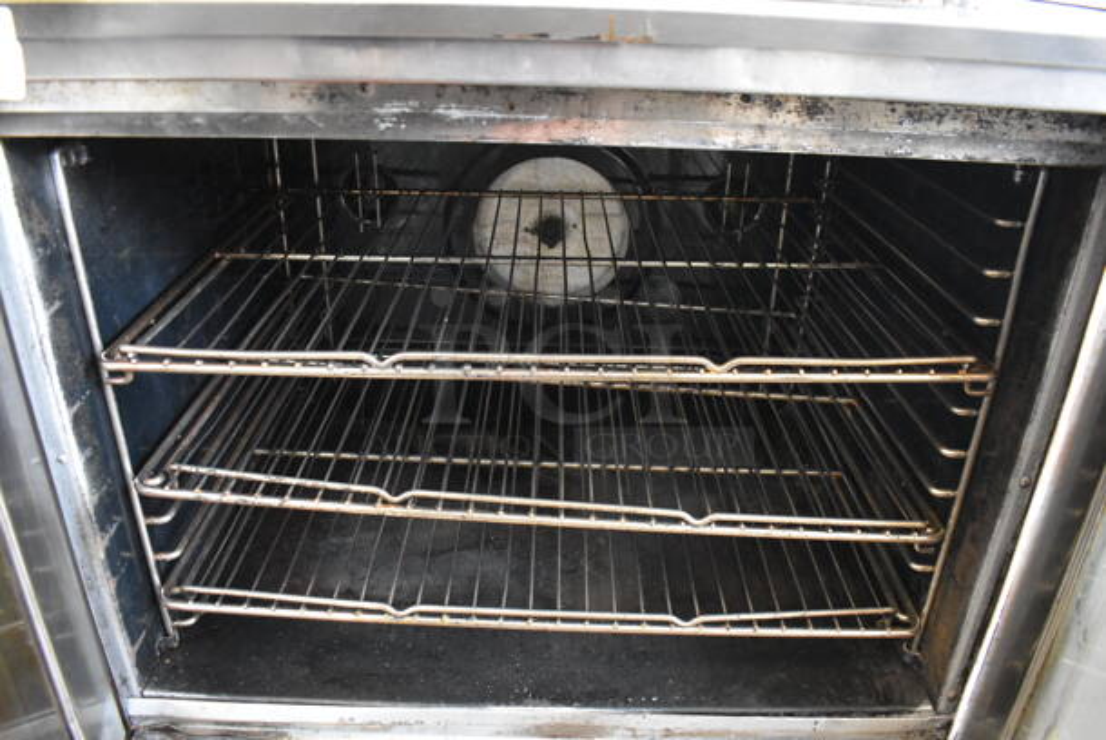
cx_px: 553
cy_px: 370
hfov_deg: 67.3
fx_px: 830
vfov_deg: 48.0
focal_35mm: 27
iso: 5000
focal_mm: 18
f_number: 3.5
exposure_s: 1/125
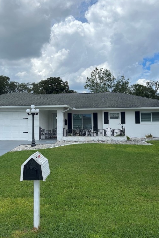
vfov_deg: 51.9
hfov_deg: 35.9
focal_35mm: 37
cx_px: 65
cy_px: 118
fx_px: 245
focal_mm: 5.1
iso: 50
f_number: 1.6
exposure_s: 1/4016
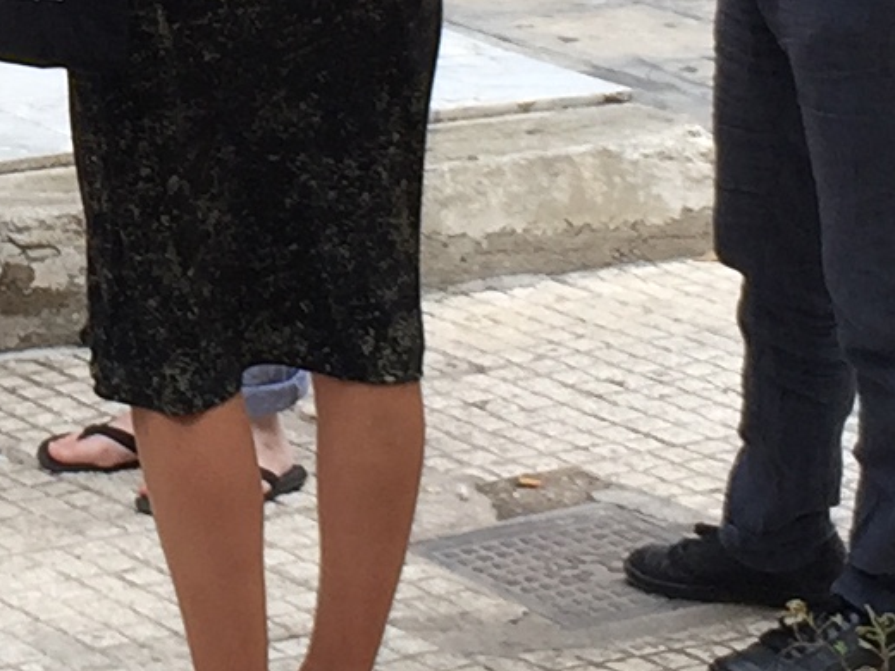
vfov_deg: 8.0
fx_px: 4706
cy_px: -385
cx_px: -150
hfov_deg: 10.7
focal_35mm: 182
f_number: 2.2
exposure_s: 1/118
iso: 32
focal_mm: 4.15
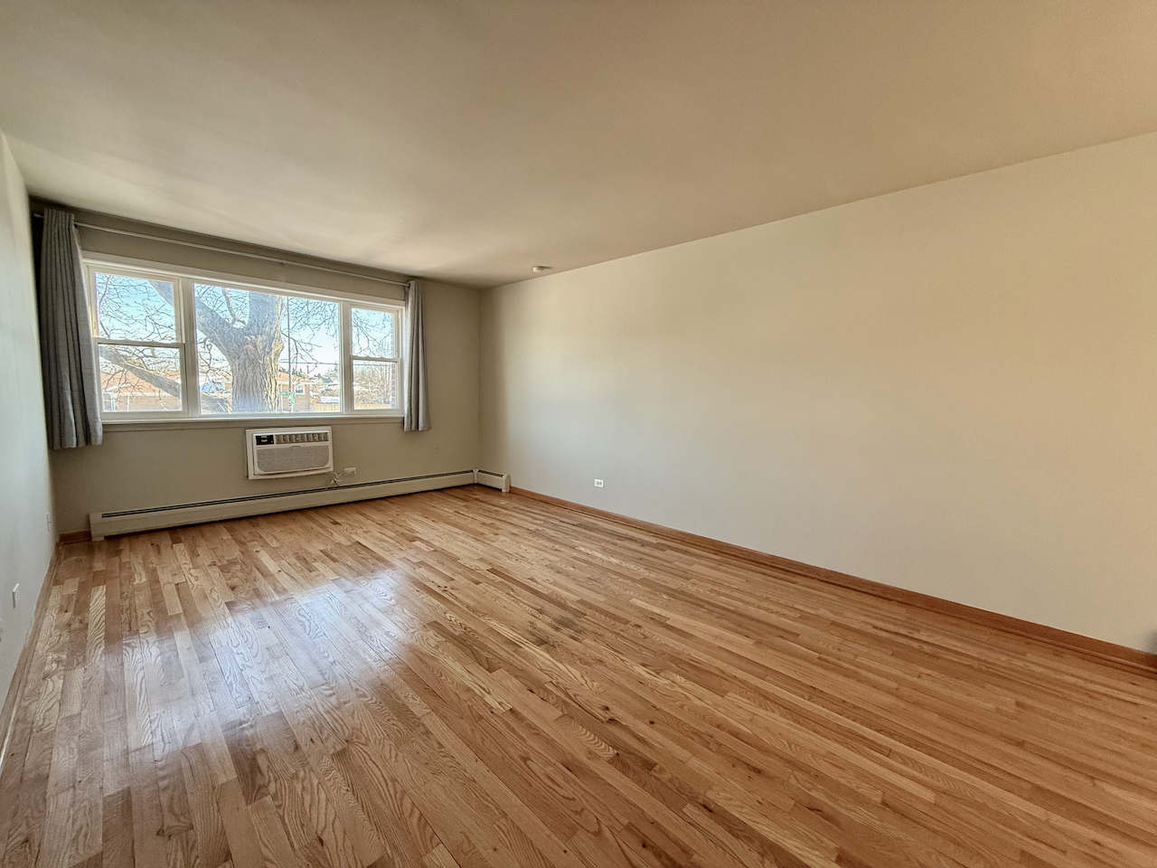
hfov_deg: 102.1
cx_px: 578
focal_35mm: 14
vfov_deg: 85.7
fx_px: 468
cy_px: 434
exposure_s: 1/120
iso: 200
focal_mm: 2.22
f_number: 2.2
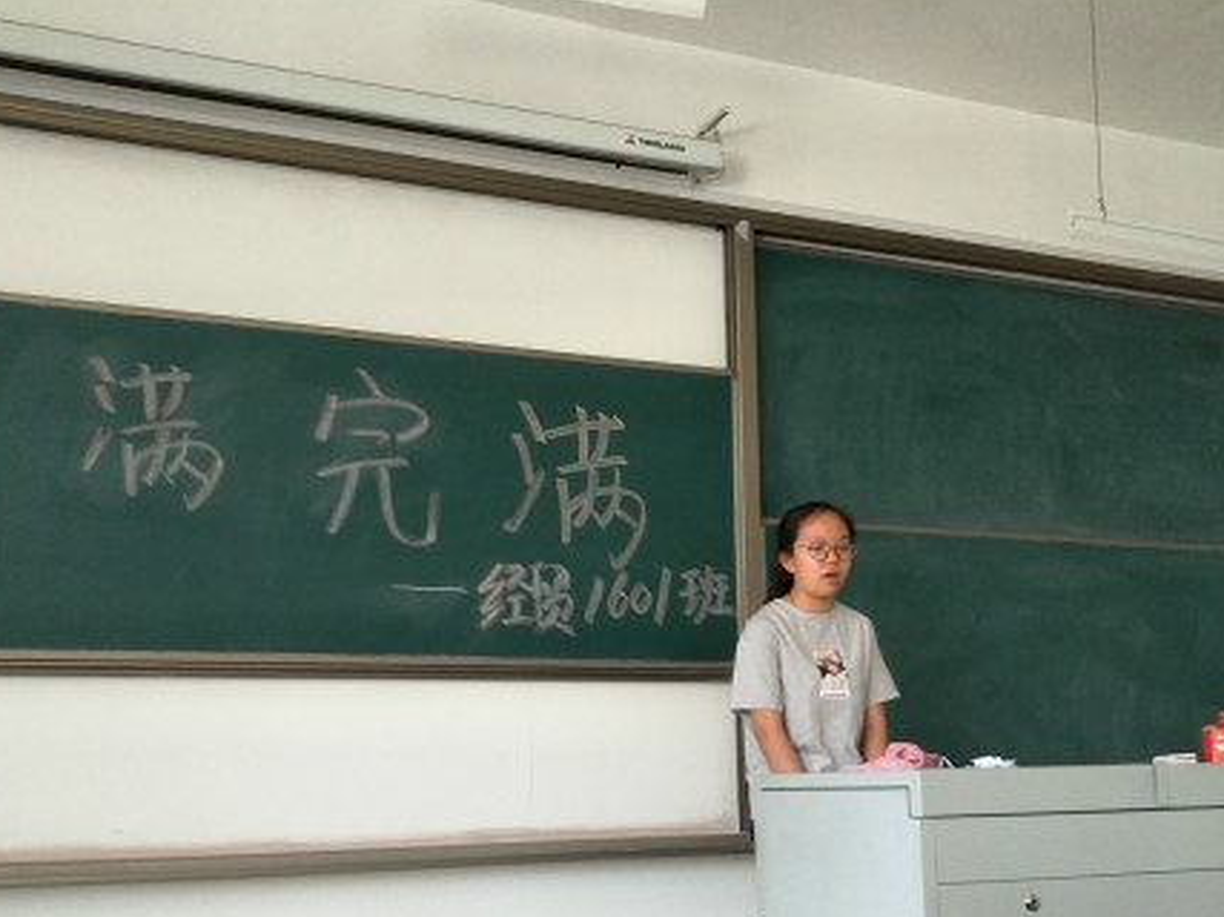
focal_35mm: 33
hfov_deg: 55.4
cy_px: 676
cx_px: 605
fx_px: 1167
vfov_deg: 41.8
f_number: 2
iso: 294
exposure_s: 1/33.3
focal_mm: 3.79
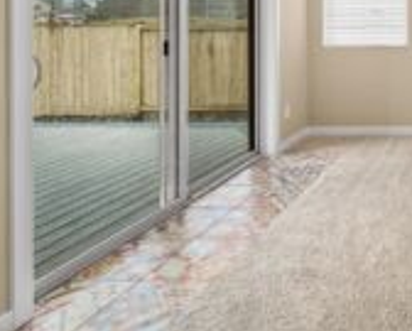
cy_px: 33
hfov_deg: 42.4
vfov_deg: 45.4
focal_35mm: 29
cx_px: 483
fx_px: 354
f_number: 7.1
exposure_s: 1/8
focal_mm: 13
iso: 1000
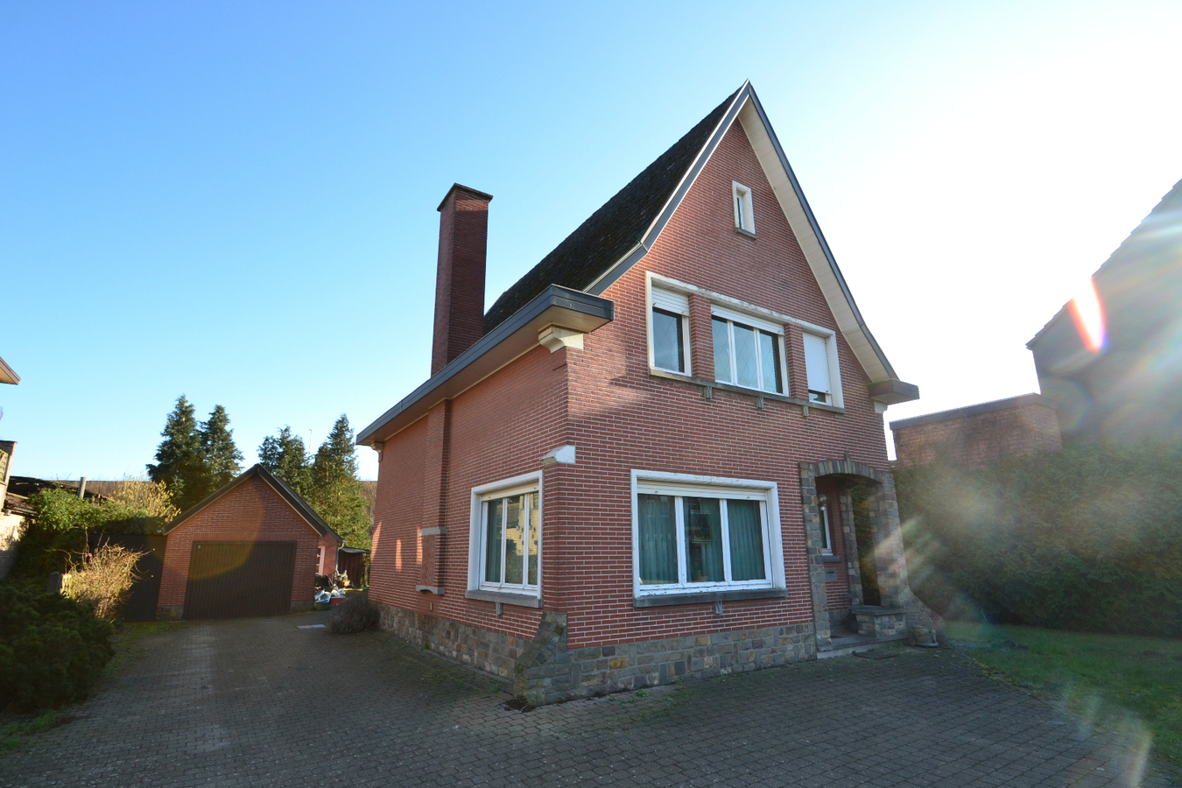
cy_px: 394
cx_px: 591
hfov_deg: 95.0
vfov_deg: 72.1
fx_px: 542
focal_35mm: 16
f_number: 10
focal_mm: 11
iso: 400
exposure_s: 1/200
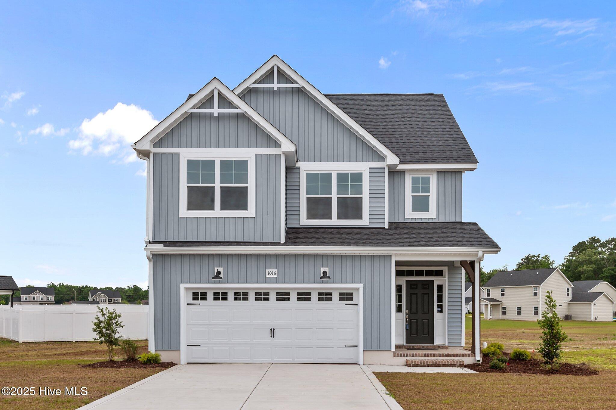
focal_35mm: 35
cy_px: 205
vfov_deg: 37.8
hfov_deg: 54.5
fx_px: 598
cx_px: 308
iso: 400
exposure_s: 1/500
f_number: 11
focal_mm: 35
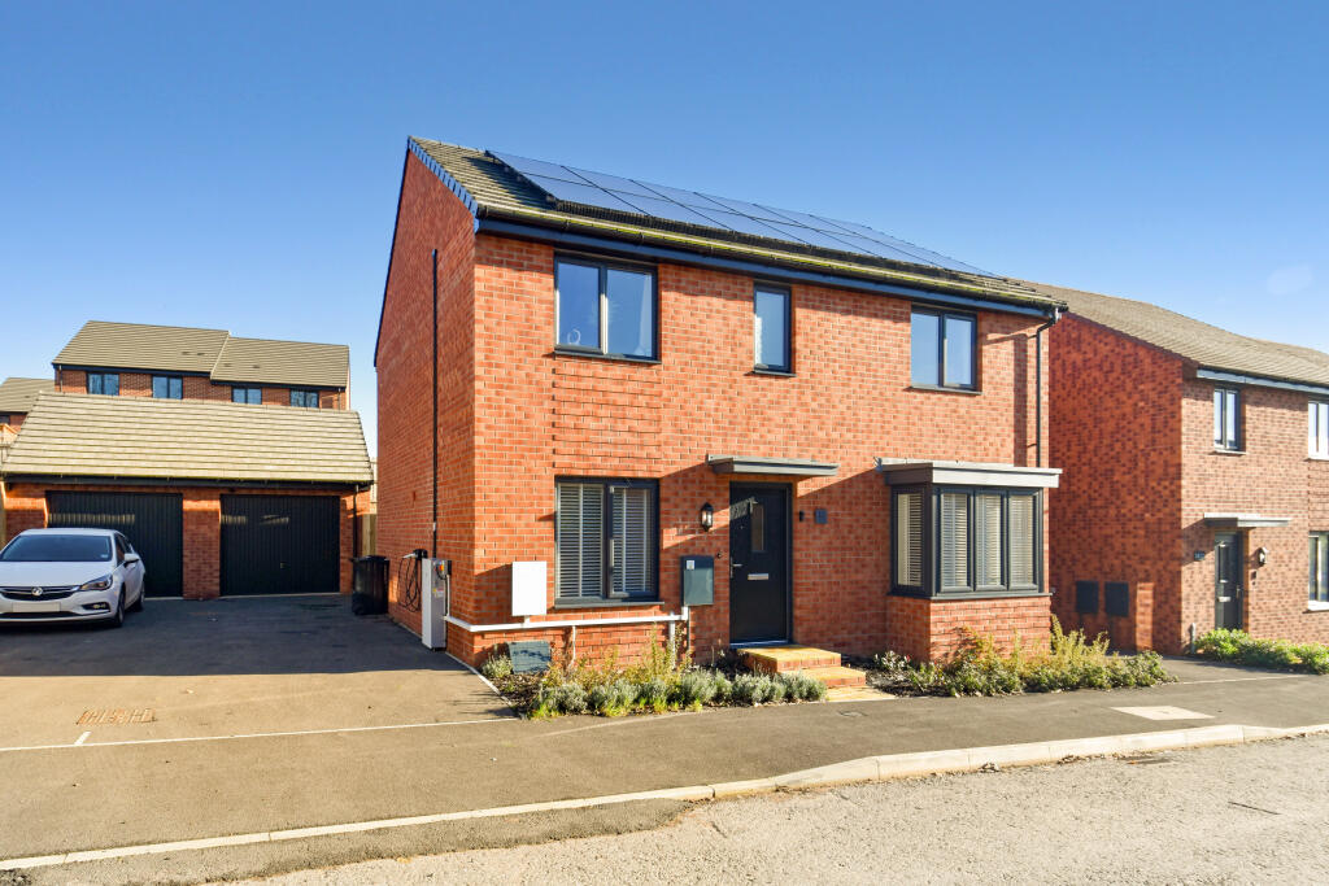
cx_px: 664
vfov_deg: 59.5
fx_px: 775
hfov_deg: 81.2
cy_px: 443
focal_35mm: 21
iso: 200
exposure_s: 1/250
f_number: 7.1
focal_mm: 14
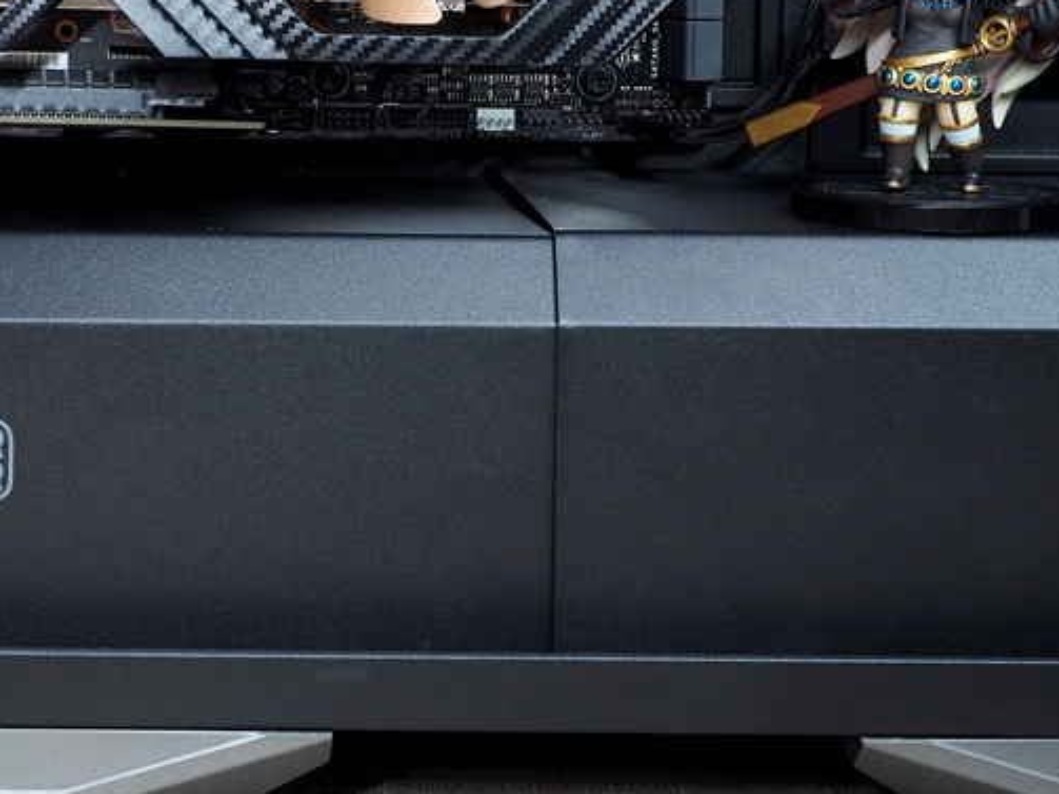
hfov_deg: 16.6
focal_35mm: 117
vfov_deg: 12.6
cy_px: 210
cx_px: 84
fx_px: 3579
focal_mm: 30
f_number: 10
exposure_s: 1/4
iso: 640
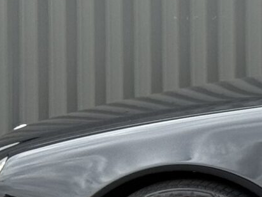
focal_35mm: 299
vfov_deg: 5.0
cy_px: 11
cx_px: 711
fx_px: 2262
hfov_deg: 6.2
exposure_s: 1/1307
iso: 100
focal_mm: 6.76
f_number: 1.78
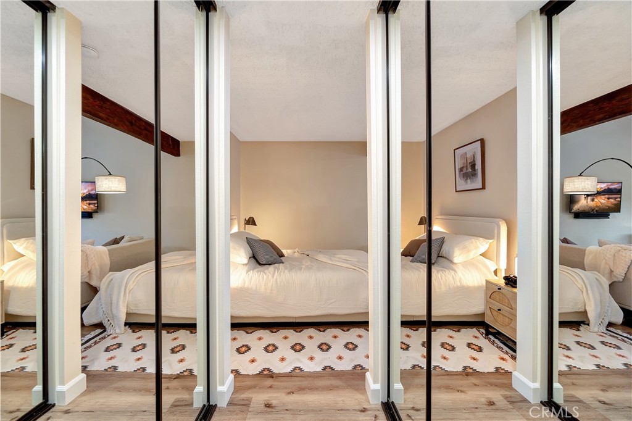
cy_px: 210
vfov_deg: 77.3
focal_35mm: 15
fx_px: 263
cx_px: 316
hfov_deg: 100.4
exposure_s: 1/5
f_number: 5.6
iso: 100
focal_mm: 10
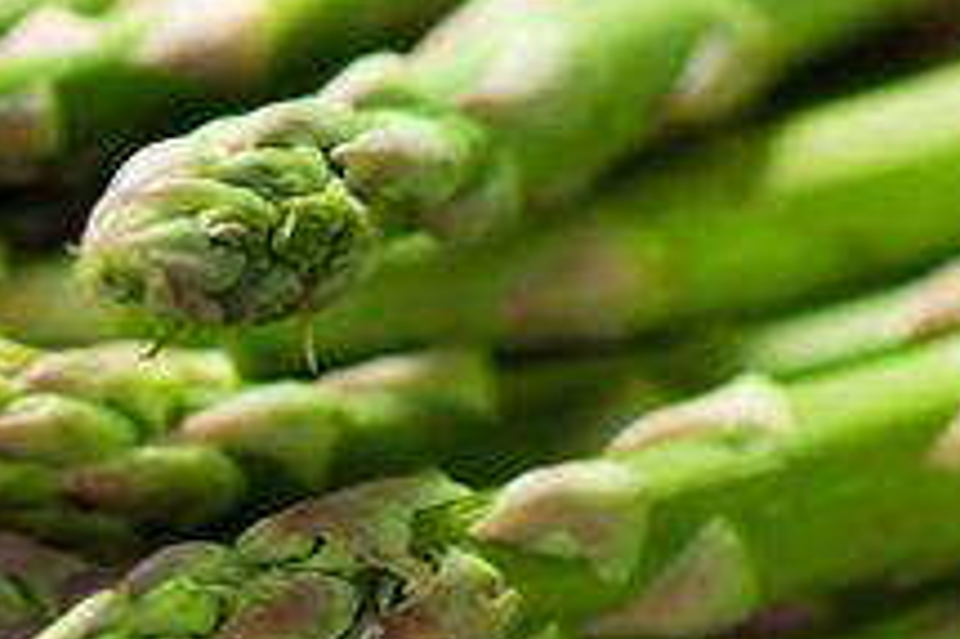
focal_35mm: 419
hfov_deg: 4.9
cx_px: 295
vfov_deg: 3.3
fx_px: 11164
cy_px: 487
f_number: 3.2
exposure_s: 1/320
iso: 100
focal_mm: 100
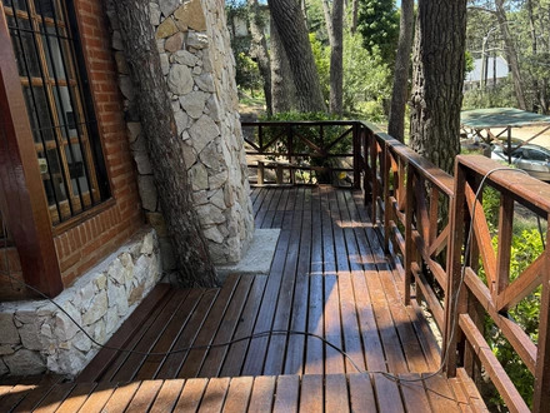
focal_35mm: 24
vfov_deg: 56.8
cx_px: 275
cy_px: 206
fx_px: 381
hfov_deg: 71.6
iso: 100
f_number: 1.78
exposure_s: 1/491
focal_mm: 6.76
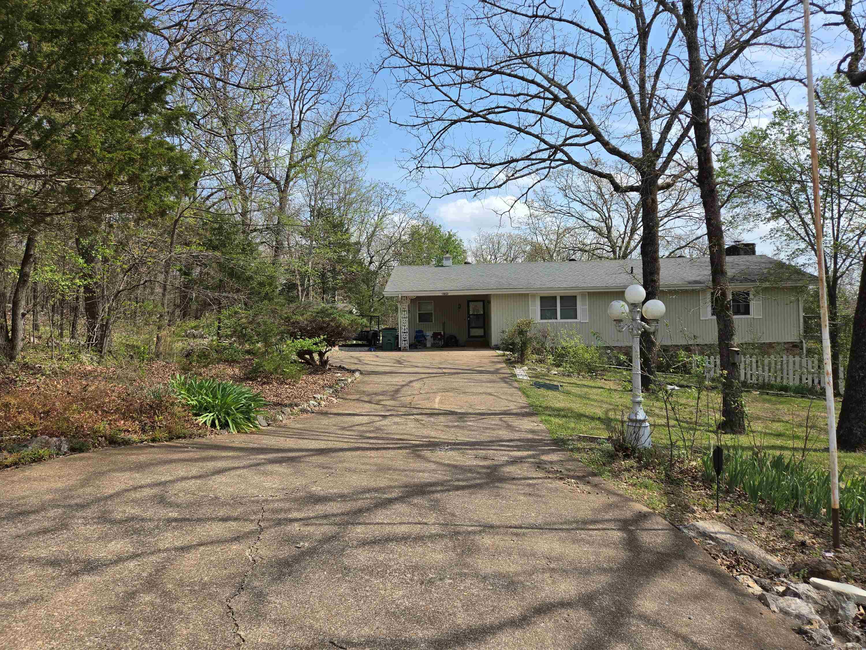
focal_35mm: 23
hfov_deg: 73.9
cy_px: 325
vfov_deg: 58.9
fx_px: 575
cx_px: 433
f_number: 1.8
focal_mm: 5.4
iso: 80
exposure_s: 1/4054
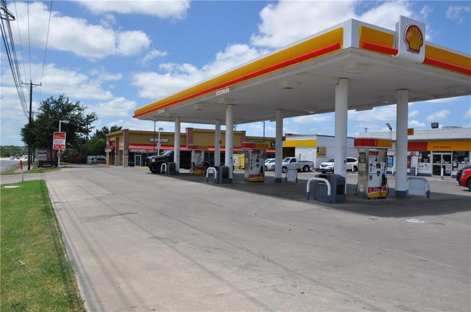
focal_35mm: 27
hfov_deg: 67.5
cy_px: 156
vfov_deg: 47.8
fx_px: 353
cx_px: 236
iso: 200
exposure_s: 1/400
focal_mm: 18
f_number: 10
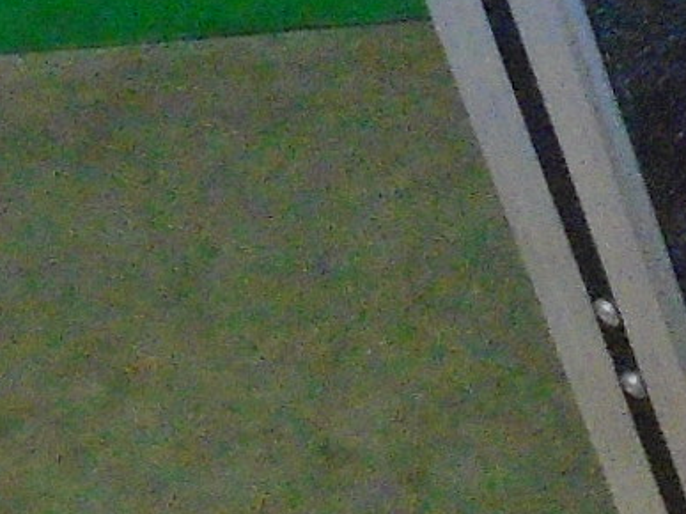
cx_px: 1530
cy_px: -4
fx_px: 3447
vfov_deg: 8.5
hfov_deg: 10.2
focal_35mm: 174
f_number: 3.2
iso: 800
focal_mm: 4.6
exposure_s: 1/80
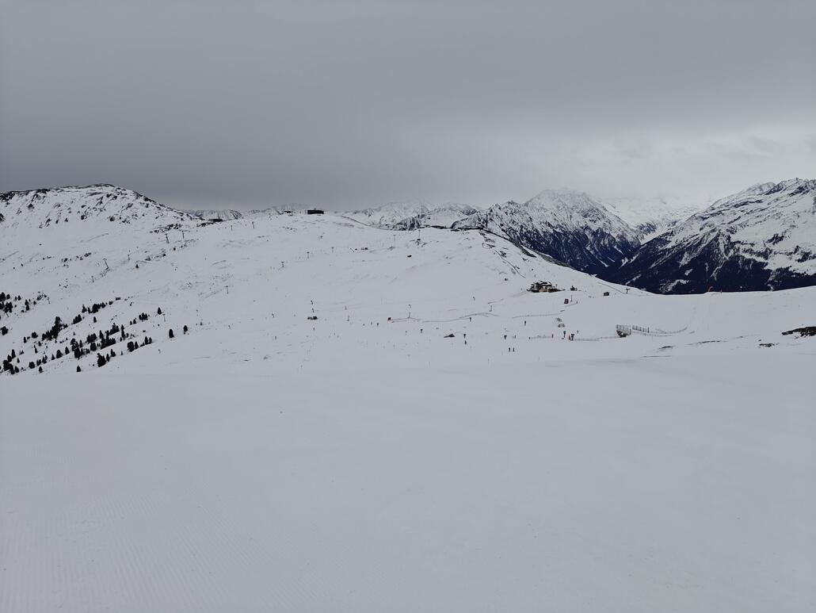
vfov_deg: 58.9
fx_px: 542
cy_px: 306
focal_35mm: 23
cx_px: 408
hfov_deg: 73.9
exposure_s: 1/2258
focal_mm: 6.06
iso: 50
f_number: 1.6
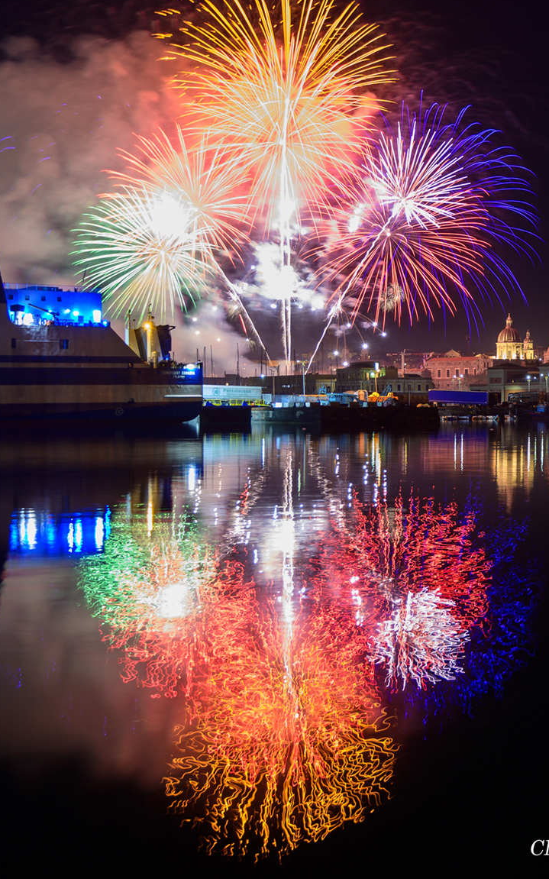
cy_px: 404
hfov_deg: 23.6
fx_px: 1221
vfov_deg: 39.5
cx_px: 618
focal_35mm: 51
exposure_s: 5
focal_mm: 30
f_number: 5
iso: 100
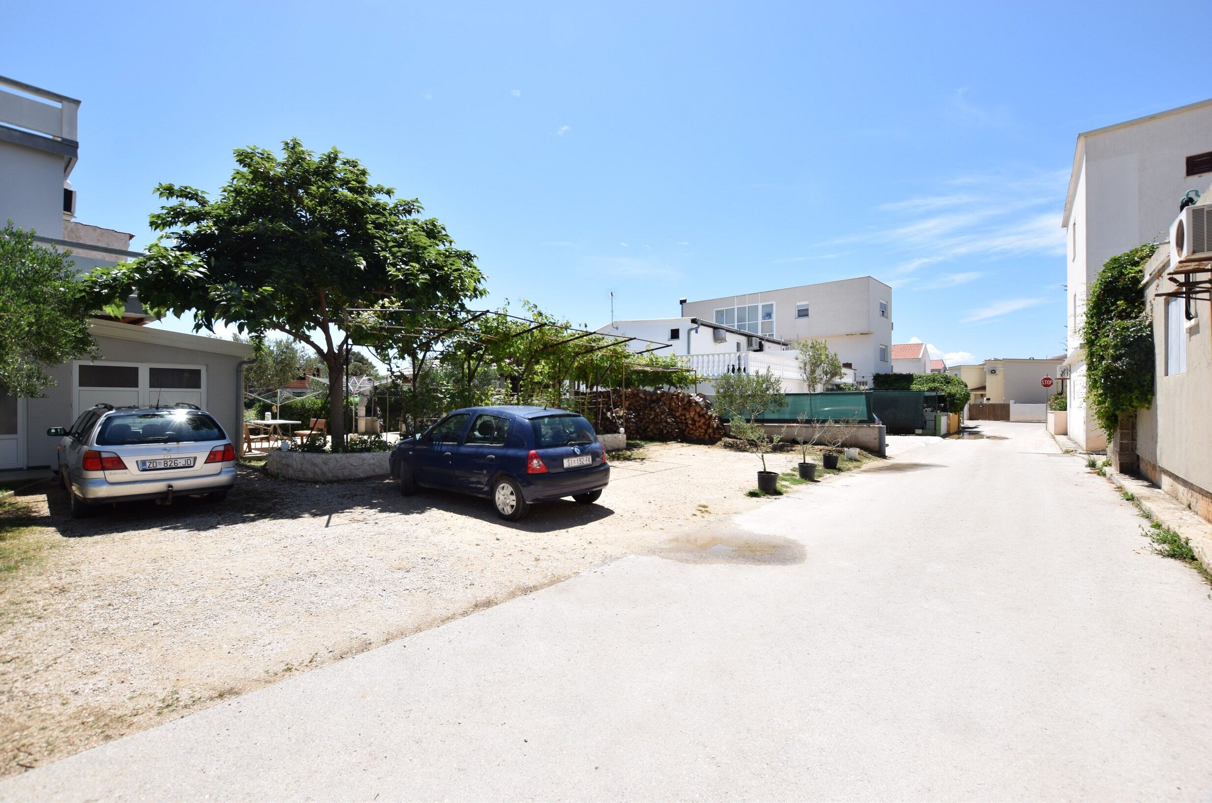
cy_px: 402
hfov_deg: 100.5
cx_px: 606
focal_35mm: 15
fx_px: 504
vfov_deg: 77.1
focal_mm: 10
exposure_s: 1/250
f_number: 7.1
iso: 100
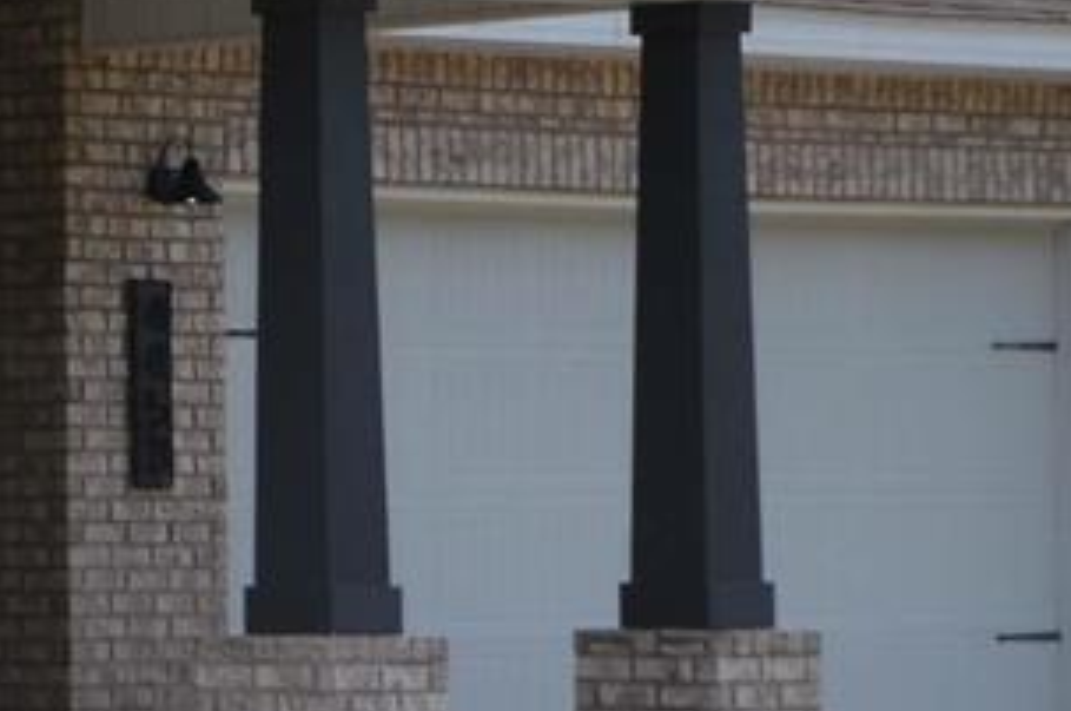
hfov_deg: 8.7
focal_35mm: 203
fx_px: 6030
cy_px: 118
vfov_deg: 6.7
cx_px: -1955
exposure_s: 1/250
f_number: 8
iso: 100
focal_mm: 20
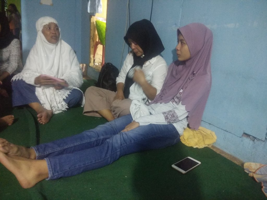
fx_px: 162
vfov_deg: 63.4
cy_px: 100
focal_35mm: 21
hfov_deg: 79.0
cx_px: 134
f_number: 2
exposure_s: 1/13
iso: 1600
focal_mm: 3.57
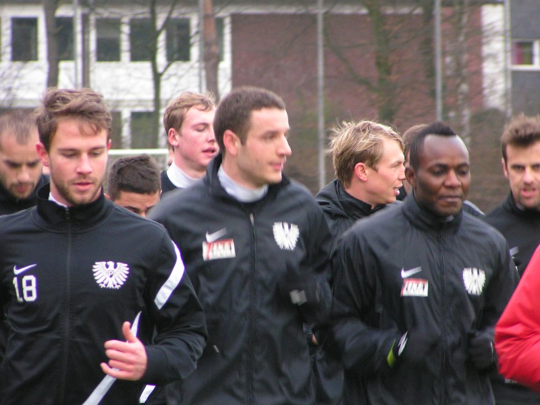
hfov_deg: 6.4
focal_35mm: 311
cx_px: 270
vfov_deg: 4.8
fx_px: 4852
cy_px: 202
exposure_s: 1/60
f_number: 3.5
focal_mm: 47.6
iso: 200
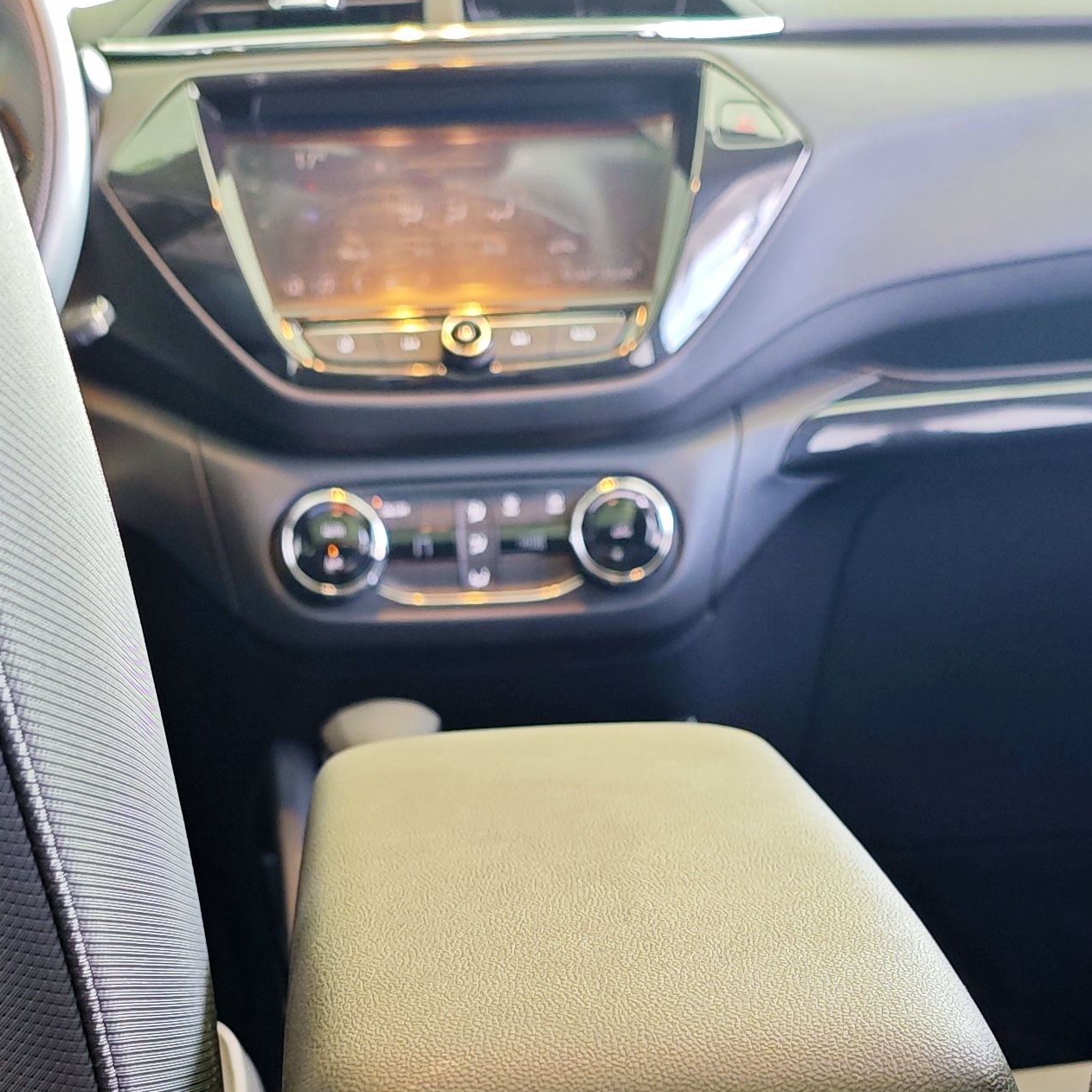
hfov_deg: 26.1
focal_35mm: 66
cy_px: 1047
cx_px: 550
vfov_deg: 25.1
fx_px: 2356
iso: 250
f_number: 1.6
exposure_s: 1/33.3
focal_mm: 6.55
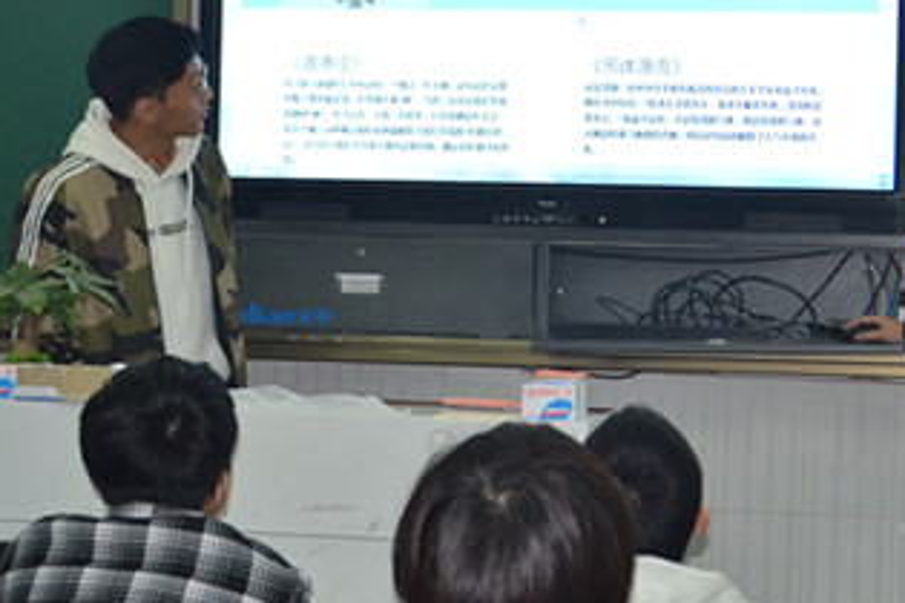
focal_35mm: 97
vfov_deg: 14.1
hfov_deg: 21.0
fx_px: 2438
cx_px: 560
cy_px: 200
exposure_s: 1/60
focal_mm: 34
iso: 1400
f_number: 5
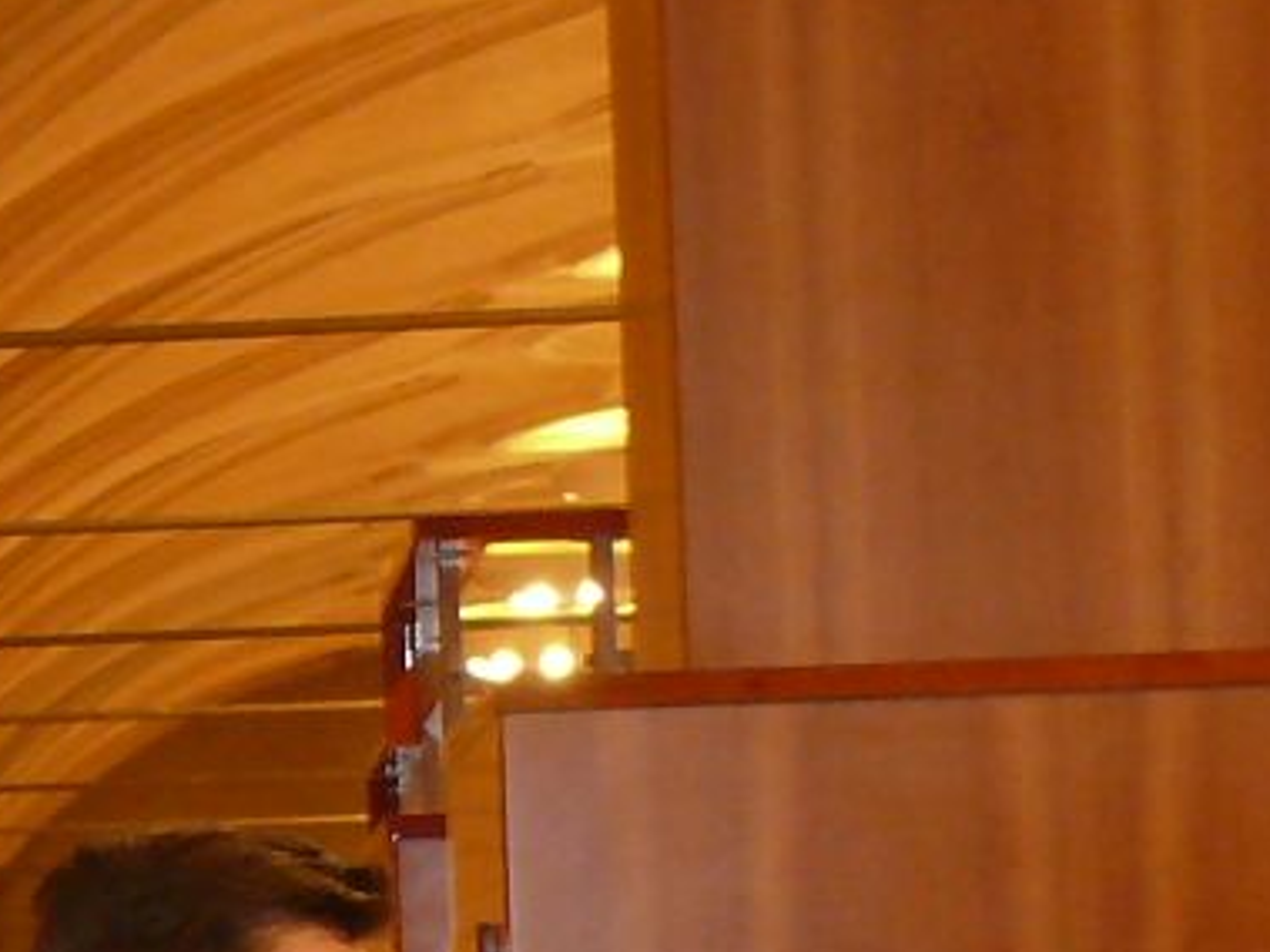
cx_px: -1230
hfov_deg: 9.8
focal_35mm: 189
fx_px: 6932
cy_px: 1565
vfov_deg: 7.7
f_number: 2.8
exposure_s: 1/30
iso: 200
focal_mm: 7.4
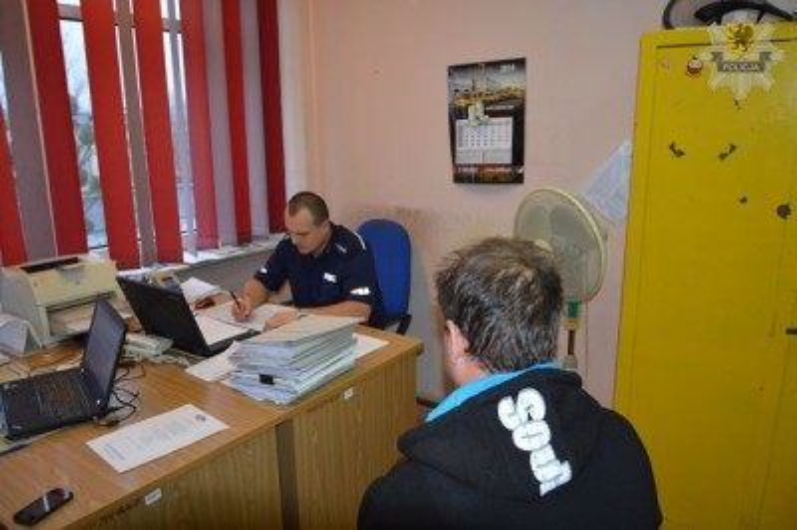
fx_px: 597
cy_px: 265
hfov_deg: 67.4
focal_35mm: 27
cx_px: 398
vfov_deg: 47.9
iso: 400
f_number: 3.5
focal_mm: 18
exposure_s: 1/60
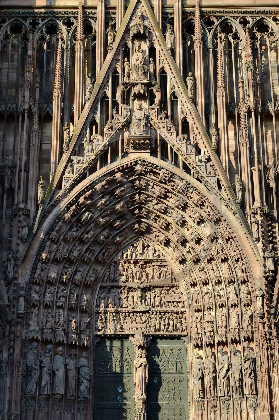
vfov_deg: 34.5
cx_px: 140
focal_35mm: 58
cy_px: 210
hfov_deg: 23.3
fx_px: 675
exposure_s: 1/250
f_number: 7.1
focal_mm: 58
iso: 200
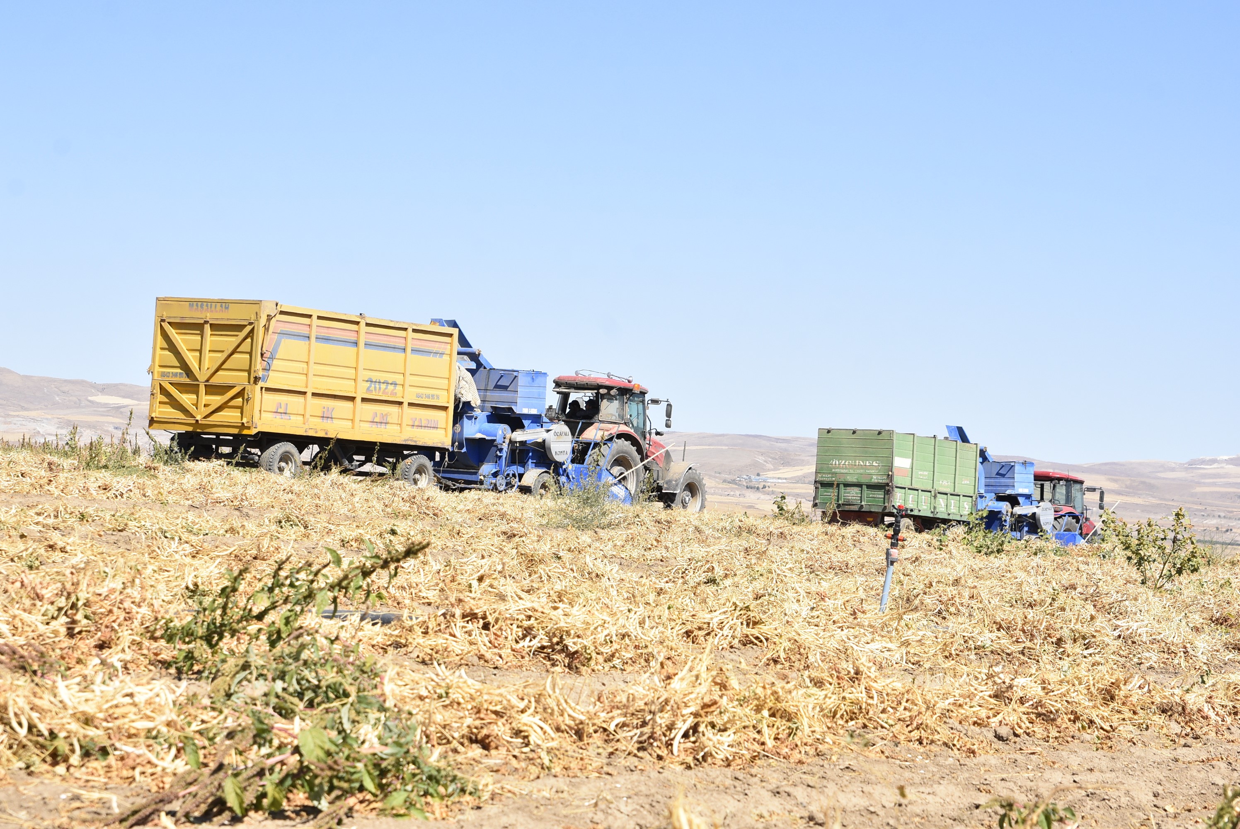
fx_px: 3361
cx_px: 620
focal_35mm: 98
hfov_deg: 20.9
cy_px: 414
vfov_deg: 14.1
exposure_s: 1/1250
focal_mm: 65
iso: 500
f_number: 9
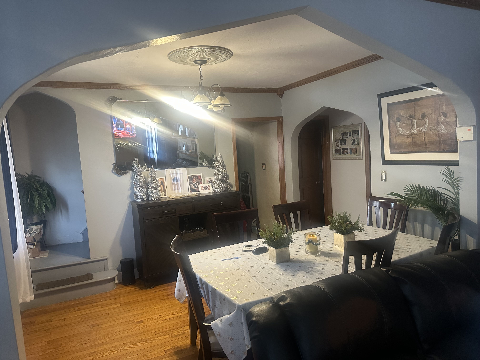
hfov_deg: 71.6
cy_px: 180
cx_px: 240
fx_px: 333
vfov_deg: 56.8
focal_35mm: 24
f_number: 1.78
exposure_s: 1/60
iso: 500
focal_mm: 6.86
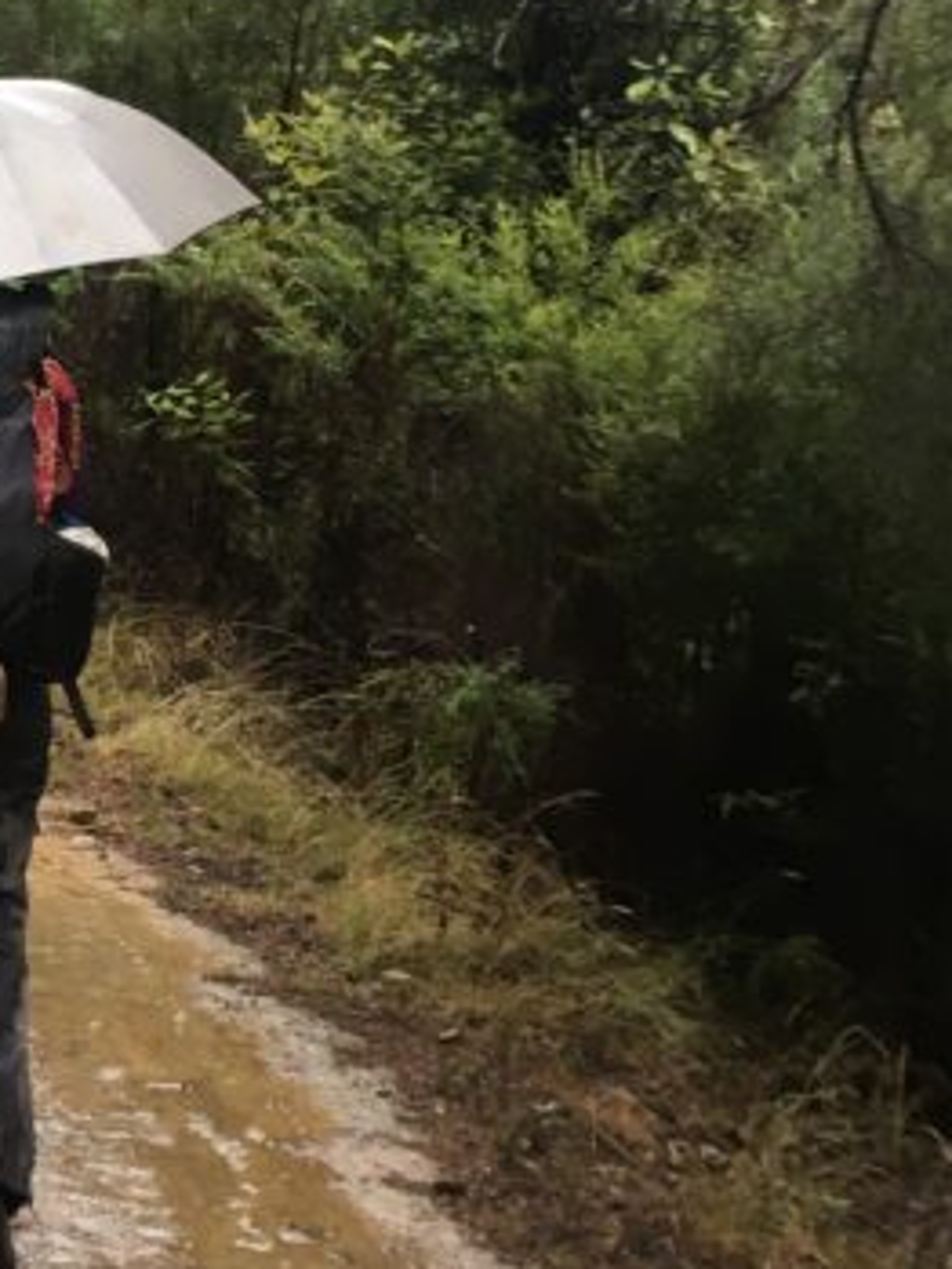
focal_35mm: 85
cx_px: -316
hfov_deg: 16.4
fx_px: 3115
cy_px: 295
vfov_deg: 22.8
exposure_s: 1/33
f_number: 2.2
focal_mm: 4.15
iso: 25
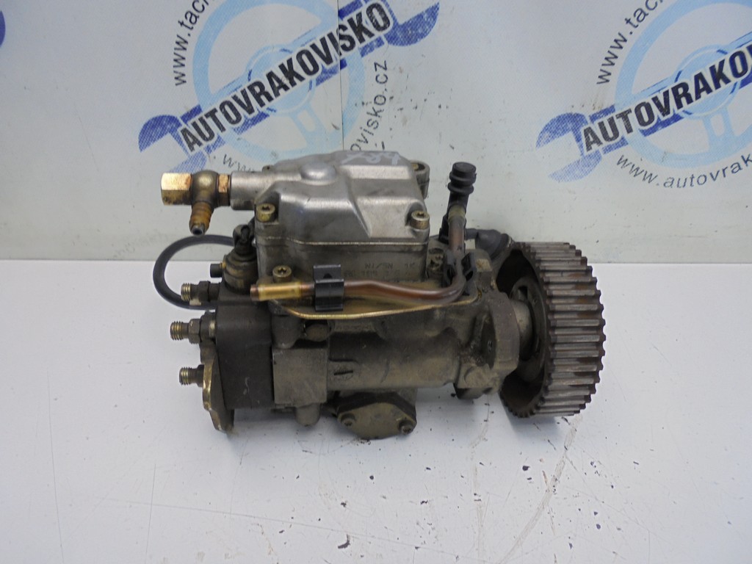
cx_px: 376
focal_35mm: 26
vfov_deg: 53.1
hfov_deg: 67.3
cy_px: 282
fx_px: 565
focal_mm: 4.6
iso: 100
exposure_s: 1/40
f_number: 3.5
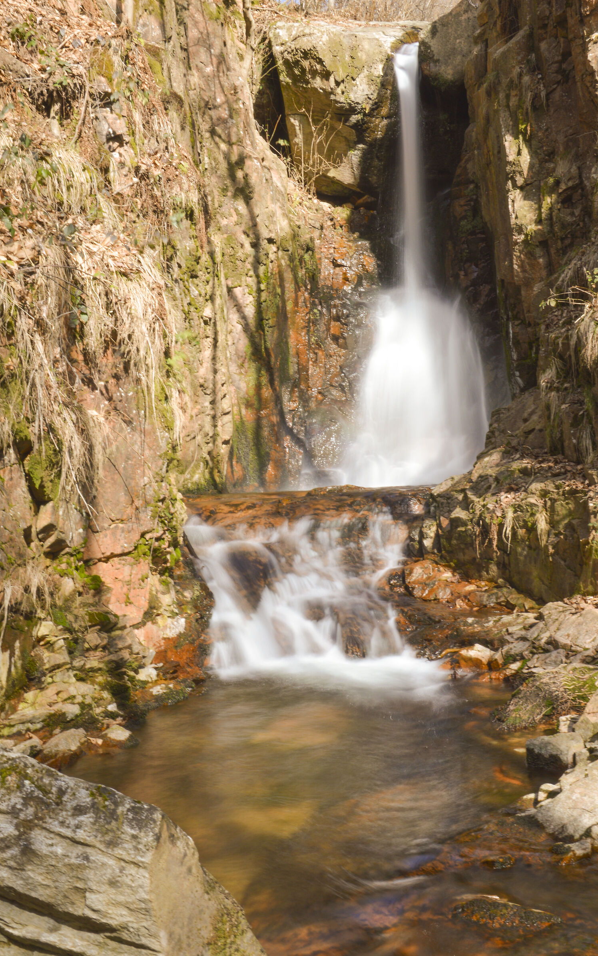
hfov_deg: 26.3
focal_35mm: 49
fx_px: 1278
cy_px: 478
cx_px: 303
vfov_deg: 41.1
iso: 100
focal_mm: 32
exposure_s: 1
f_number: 20
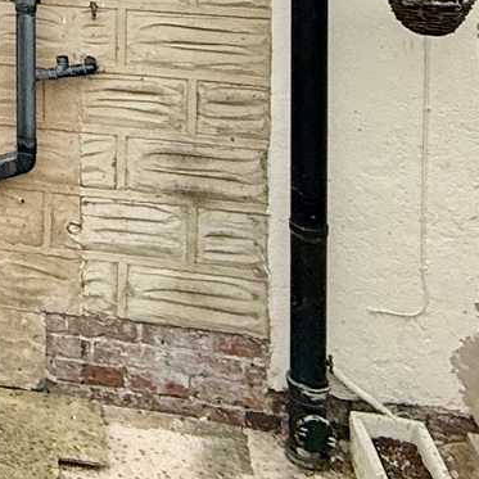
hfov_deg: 16.7
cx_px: -405
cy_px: -342
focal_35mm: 85
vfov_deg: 17.3
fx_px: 1331
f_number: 2.2
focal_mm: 2.22
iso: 50
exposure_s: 1/203
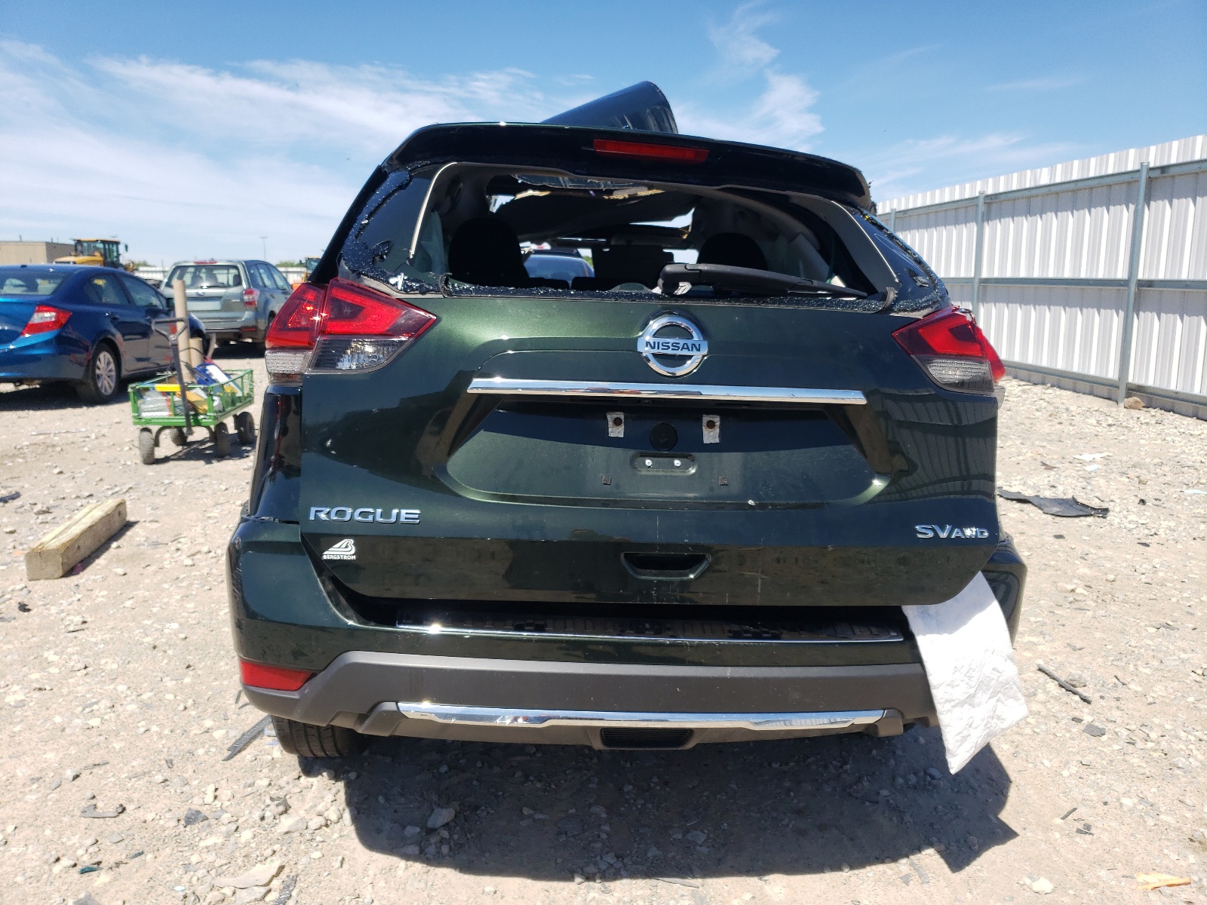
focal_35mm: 26
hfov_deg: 67.3
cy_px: 452
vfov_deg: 53.1
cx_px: 604
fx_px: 907
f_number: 1.5
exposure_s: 1/2500
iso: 50
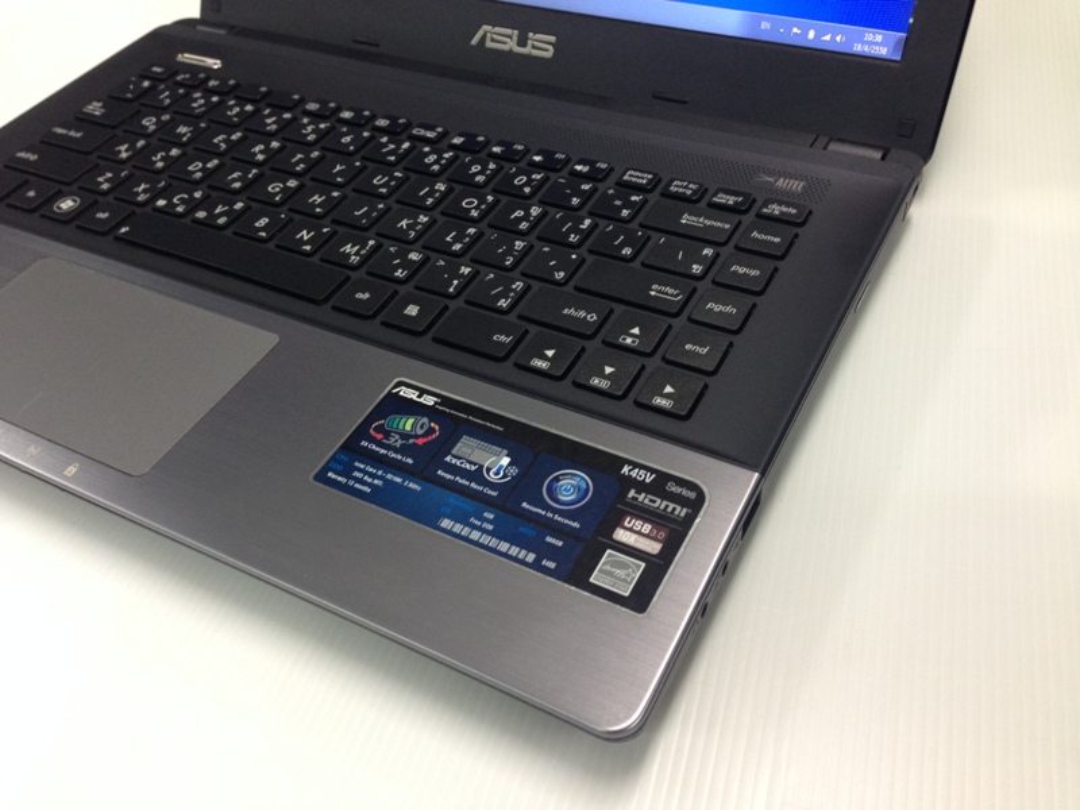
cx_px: 540
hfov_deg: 55.4
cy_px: 405
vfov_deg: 42.9
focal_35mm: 33
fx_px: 1030
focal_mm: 4.12
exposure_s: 1/20
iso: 100
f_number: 2.4
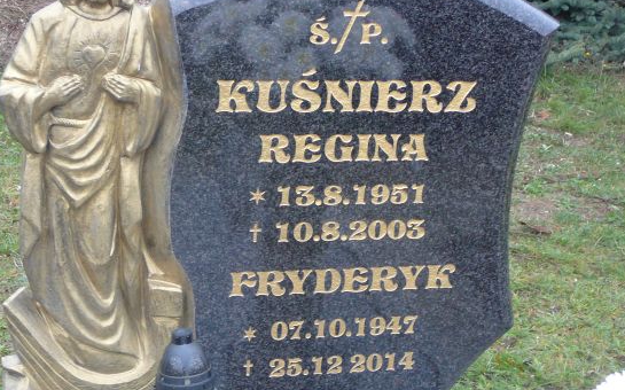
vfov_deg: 17.1
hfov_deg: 27.2
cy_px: 244
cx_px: 303
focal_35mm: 76
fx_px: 1294
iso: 100
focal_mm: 9.1
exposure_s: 1/30
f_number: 3.6
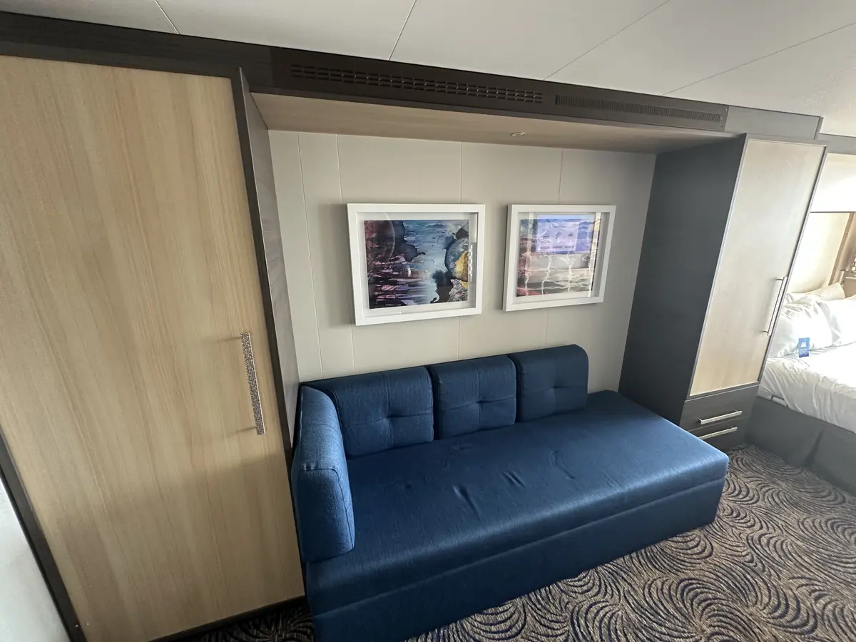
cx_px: 428
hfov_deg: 102.1
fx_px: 346
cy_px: 321
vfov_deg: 85.7
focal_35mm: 14
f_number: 2.2
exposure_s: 1/50
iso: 320
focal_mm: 2.22
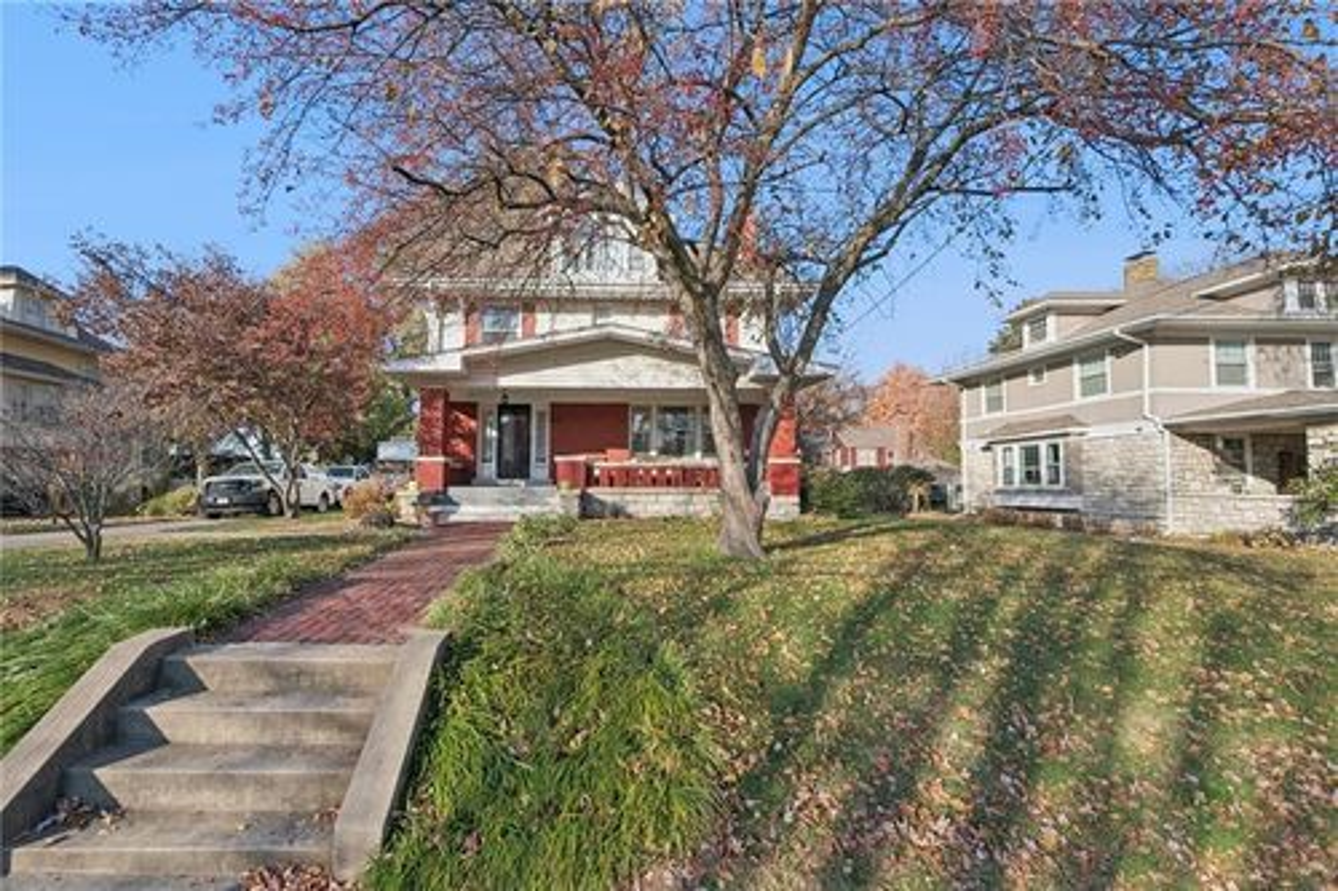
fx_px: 557
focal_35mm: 15
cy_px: 446
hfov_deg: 100.4
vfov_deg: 77.3
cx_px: 669
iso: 640
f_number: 6.3
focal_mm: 15
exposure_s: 1/3200
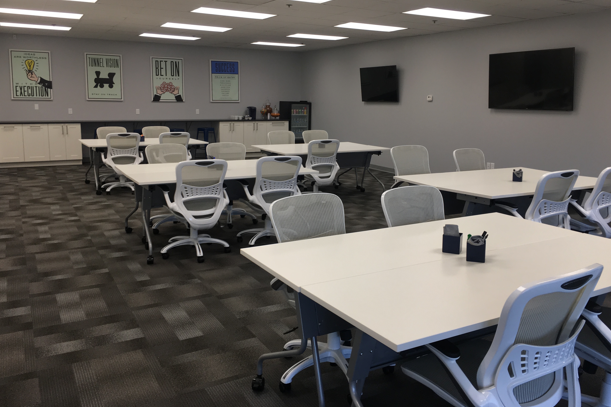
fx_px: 526
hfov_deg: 60.3
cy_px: 180
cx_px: 312
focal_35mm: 31
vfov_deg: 42.3
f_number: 2.2
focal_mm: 4.15
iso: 32
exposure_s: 1/60
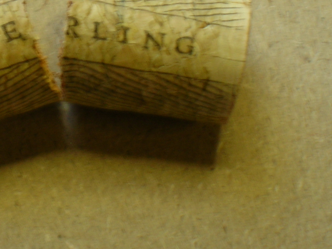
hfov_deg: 9.1
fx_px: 2081
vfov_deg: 6.8
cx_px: 49
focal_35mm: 217
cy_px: 36
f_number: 4.9
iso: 50
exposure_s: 1/5.3
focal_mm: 17.1
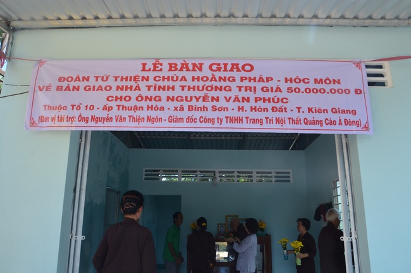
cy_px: 136
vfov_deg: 47.8
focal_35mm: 27
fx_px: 308
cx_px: 206
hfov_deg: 67.5
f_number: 10
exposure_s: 1/400
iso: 1000
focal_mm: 18
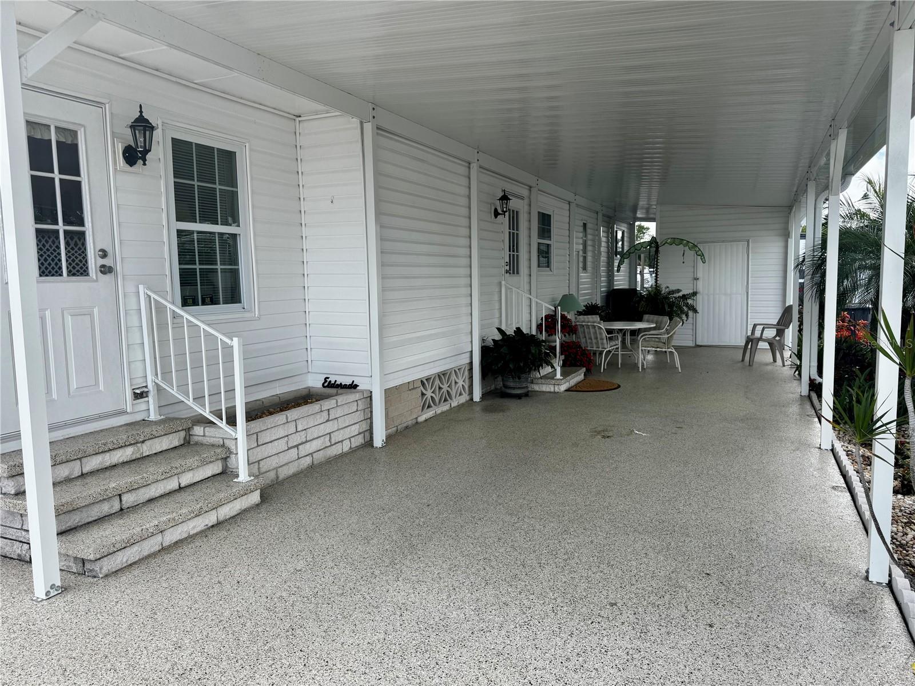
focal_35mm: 24
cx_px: 458
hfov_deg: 71.6
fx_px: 634
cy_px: 343
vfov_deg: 56.8
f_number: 1.78
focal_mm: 6.76
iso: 80
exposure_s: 1/1172
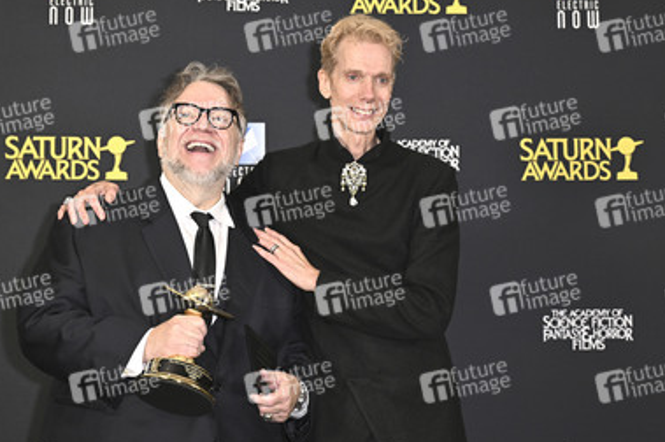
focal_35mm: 69
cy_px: 251
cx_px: 313
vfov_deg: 19.7
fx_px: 1273
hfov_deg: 29.3
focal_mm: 58
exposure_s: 1/320
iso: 2000
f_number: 5
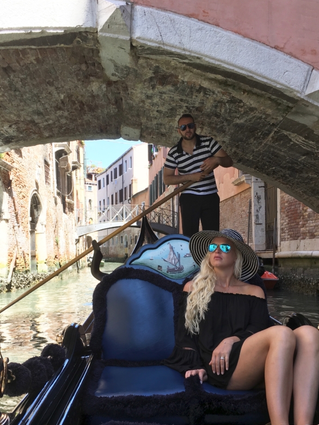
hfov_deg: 37.7
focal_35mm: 38
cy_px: 252
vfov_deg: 48.7
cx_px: 159
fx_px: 467
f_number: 2.2
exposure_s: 1/293
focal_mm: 4.15
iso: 25
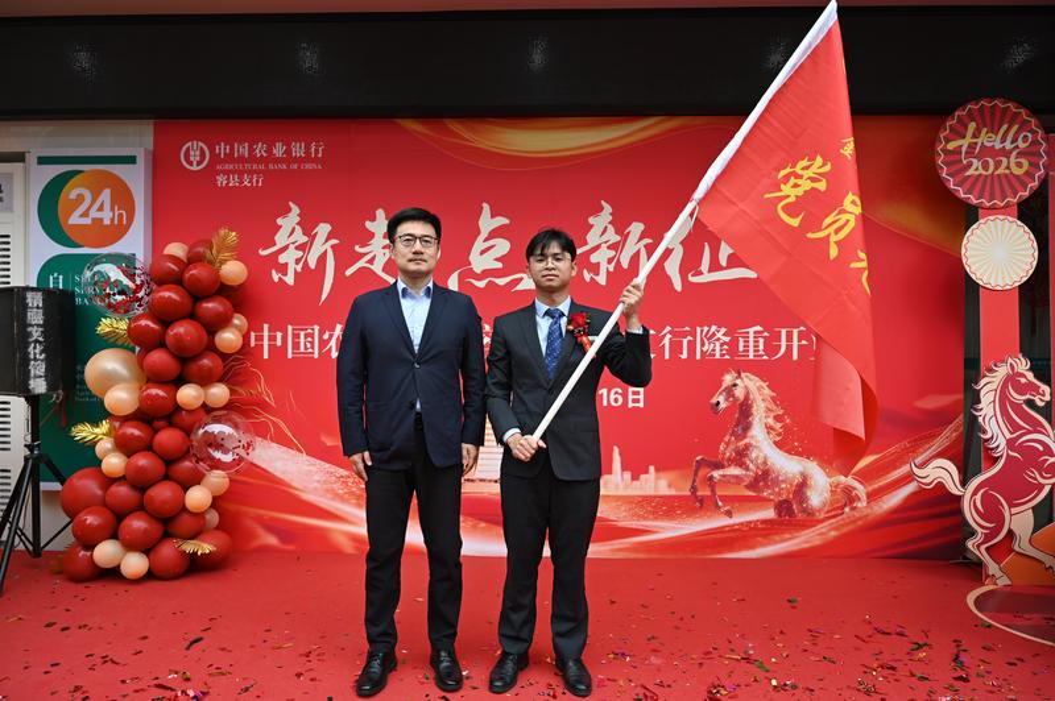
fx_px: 703
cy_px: 350
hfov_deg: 73.8
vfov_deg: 53.1
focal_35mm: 24
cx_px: 528
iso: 200
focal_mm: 24
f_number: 5
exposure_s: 1/250
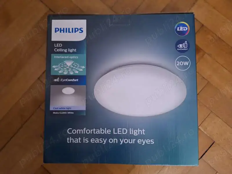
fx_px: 154
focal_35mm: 23
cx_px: 116
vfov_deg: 58.9
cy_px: 87
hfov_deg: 73.9
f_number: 1.8
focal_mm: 5.54
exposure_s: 1/25
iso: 250
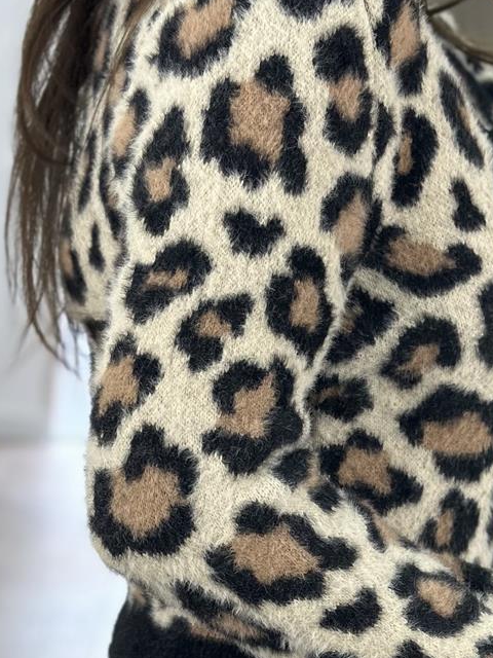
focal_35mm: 120
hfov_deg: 12.3
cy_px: 483
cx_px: 380
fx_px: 2279
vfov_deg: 16.3
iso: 80
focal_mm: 6.86
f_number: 1.78
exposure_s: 1/100
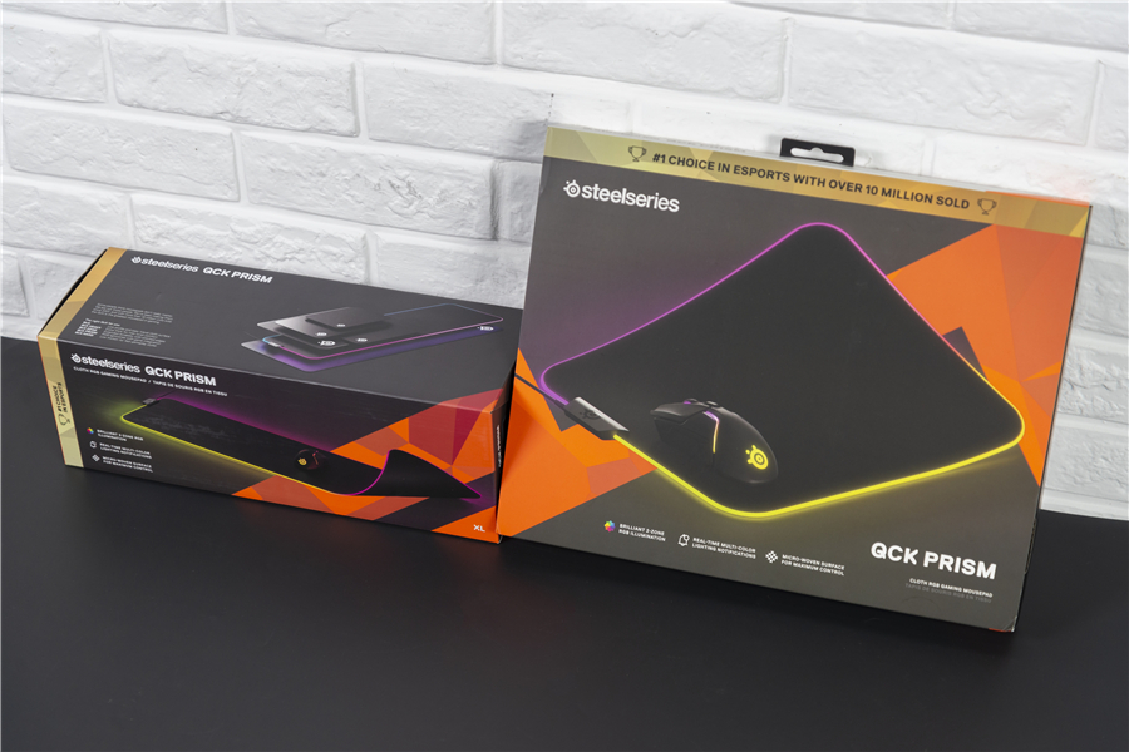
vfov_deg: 20.9
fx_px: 2038
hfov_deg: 31.0
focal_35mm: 65
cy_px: 376
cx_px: 564
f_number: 4.5
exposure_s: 1/125
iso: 500
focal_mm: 65
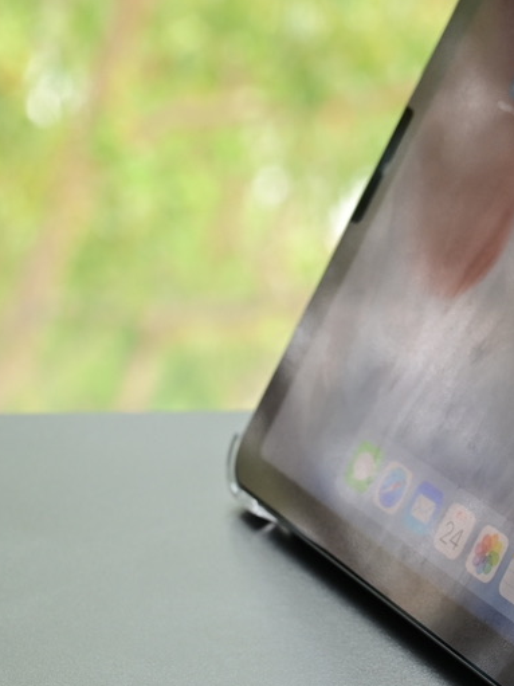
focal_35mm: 143
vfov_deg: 13.8
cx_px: 421
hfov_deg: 10.3
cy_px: 361
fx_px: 2832
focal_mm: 70
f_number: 8
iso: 500
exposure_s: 1/80
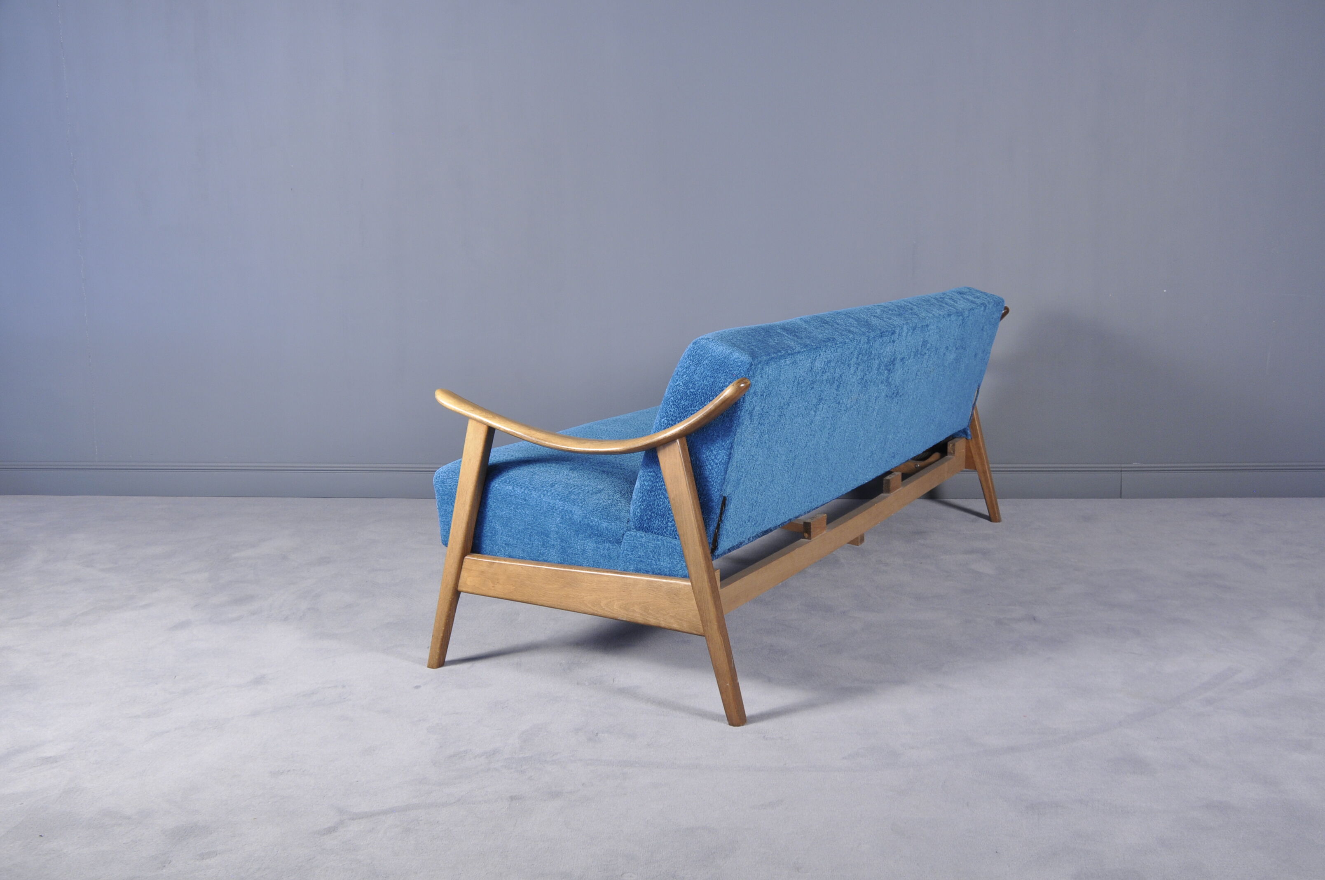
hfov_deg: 51.3
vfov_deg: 35.4
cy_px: 440
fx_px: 1379
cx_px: 662
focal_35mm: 38
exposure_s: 1/5
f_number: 8
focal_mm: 25
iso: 400
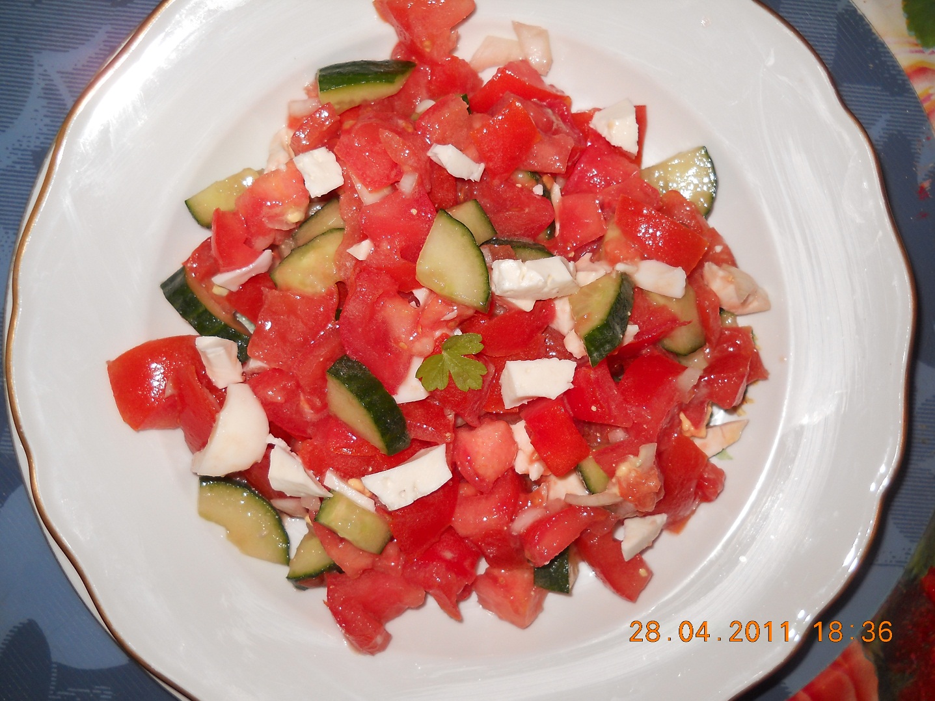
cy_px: 350
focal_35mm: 41
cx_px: 468
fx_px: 1108
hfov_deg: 45.8
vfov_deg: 35.1
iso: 80
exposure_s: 1/30
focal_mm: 6.72
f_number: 5.5
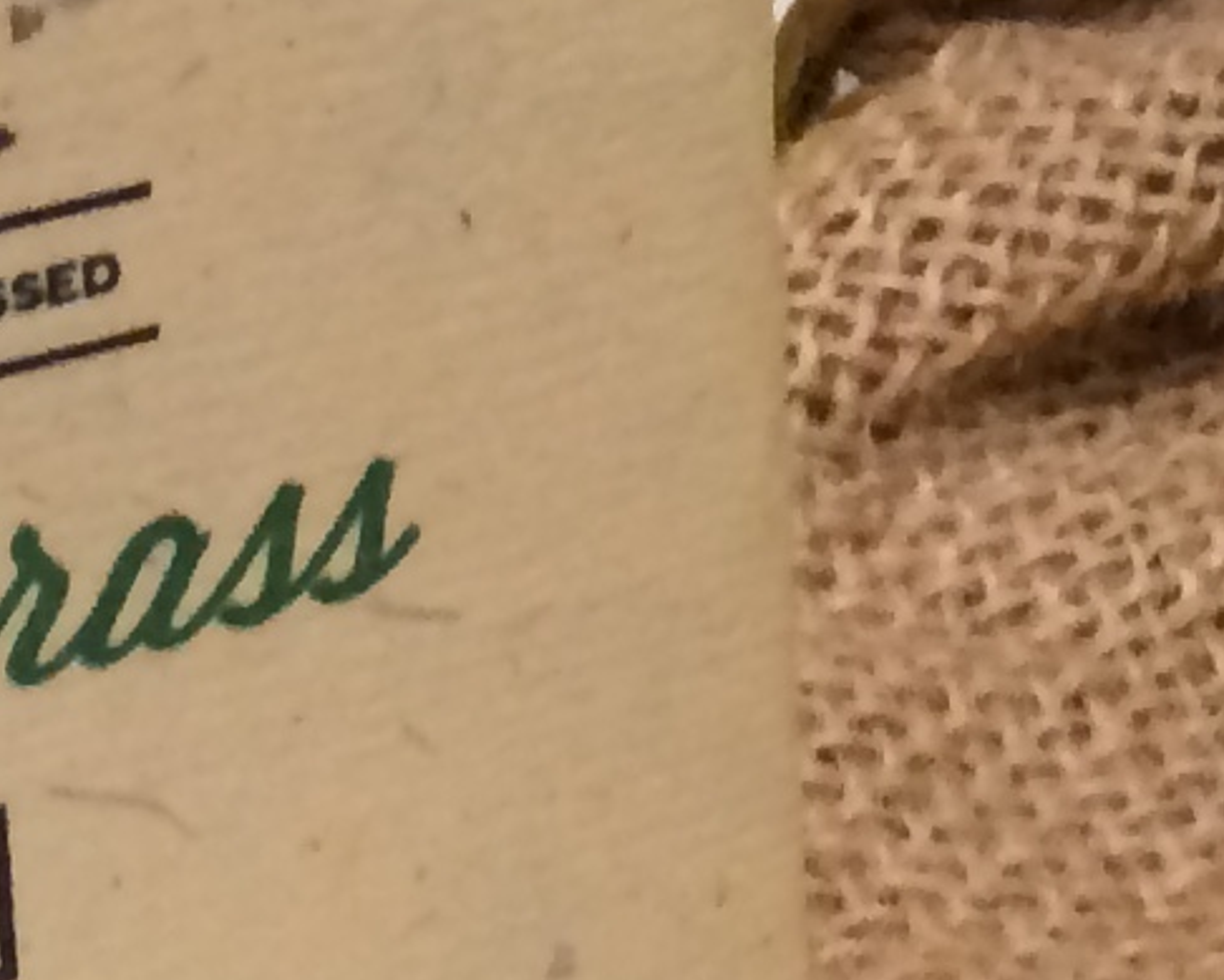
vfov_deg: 7.8
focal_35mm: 190
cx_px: 2294
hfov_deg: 9.6
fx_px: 6884
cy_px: -874
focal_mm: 4.15
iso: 125
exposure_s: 1/30
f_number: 2.2
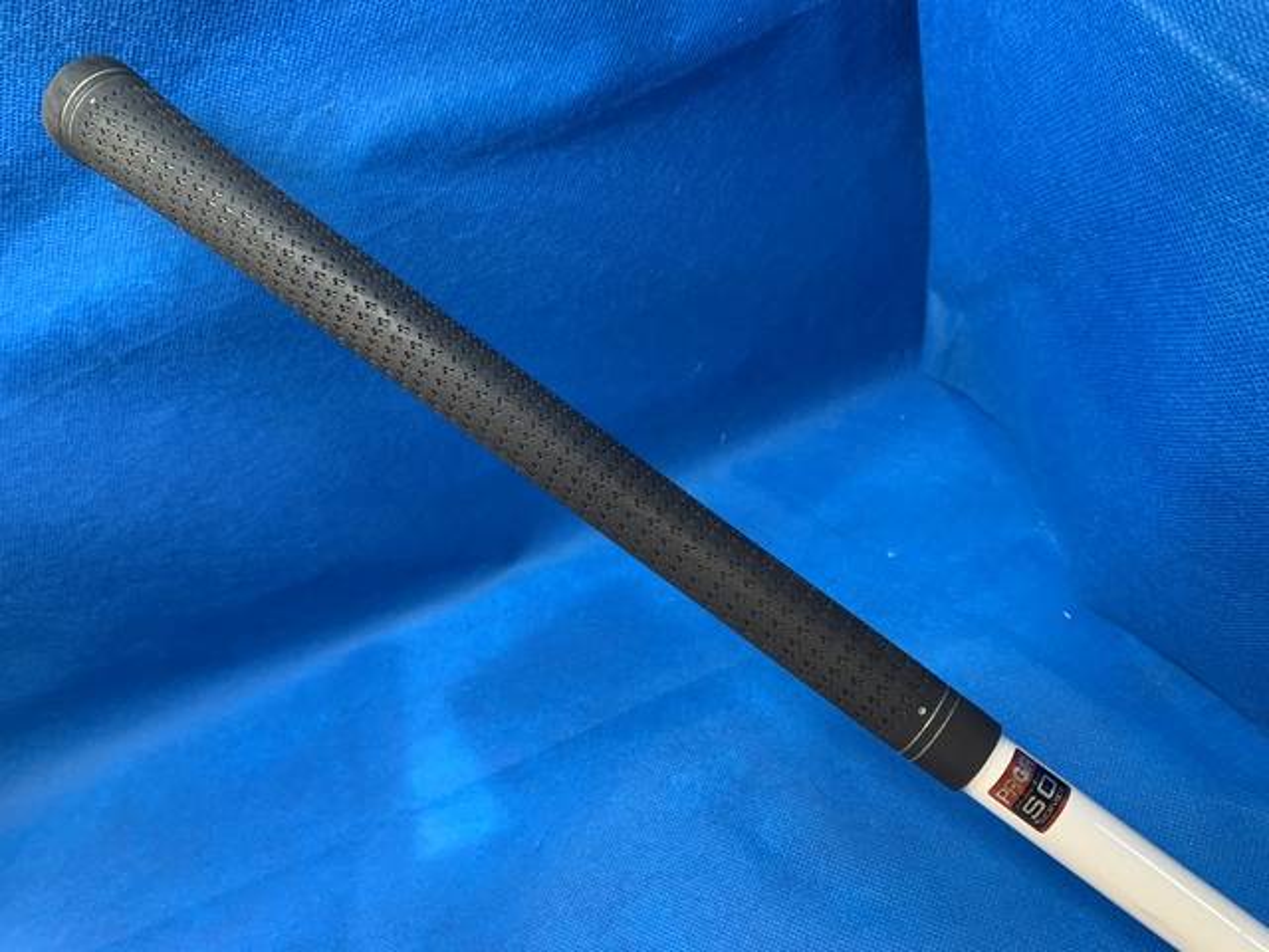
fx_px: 953
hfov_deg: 67.3
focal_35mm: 26
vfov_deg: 53.1
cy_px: 476
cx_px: 634
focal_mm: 4.25
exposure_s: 1/60
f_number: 1.8
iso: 125
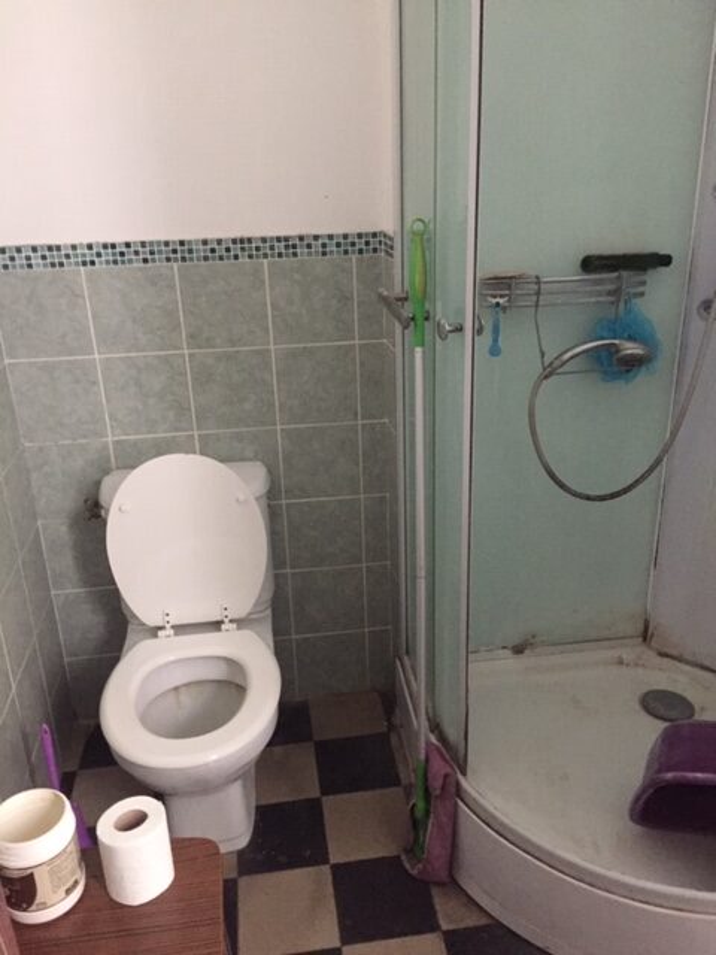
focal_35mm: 29
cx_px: 358
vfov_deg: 61.7
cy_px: 478
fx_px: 800
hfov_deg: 48.2
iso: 320
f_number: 2.2
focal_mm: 4.15
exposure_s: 1/17
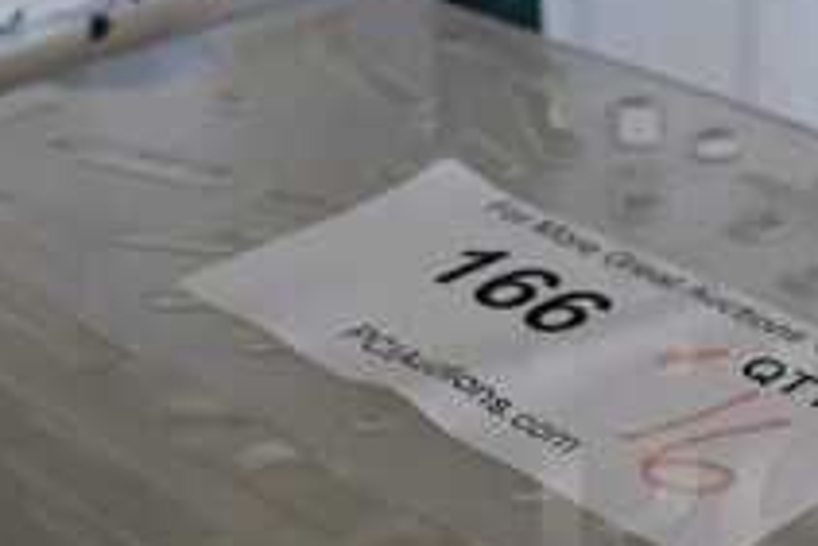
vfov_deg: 17.2
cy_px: 515
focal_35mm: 78
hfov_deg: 24.9
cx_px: 795
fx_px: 1773
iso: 560
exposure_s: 1/60
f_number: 5.6
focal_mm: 18
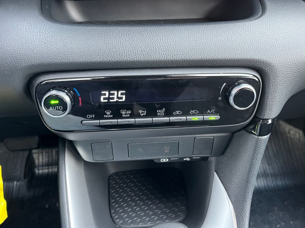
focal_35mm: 26
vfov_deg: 53.1
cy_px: 114
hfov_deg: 67.3
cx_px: 152
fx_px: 229
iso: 500
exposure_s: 1/60
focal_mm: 5.1
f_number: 1.6
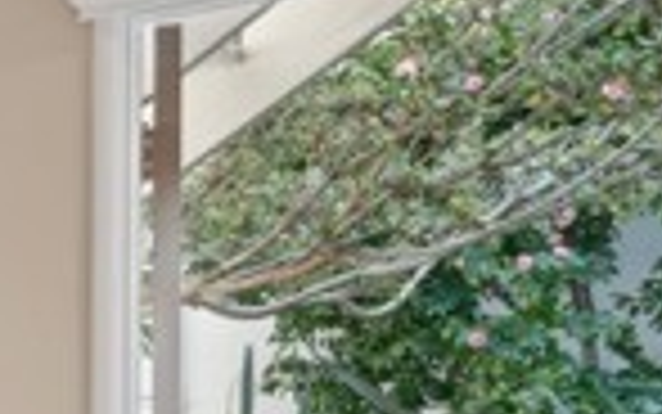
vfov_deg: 17.6
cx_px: -410
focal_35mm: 71
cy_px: 477
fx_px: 1281
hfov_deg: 22.2
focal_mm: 16
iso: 200
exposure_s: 1/6
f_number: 9
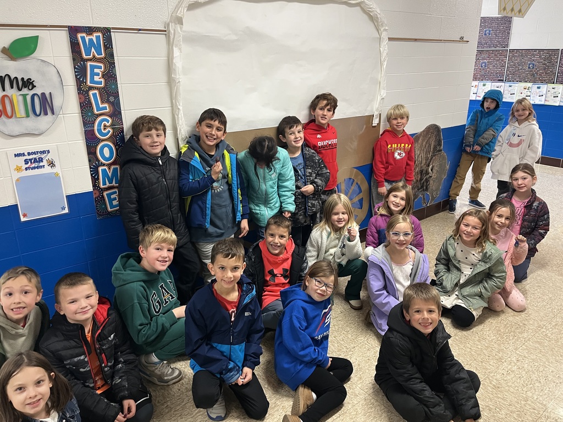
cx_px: 282
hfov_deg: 67.3
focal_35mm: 26
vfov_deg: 53.1
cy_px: 211
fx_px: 423
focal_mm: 5.1
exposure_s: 1/60
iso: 250
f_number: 1.6
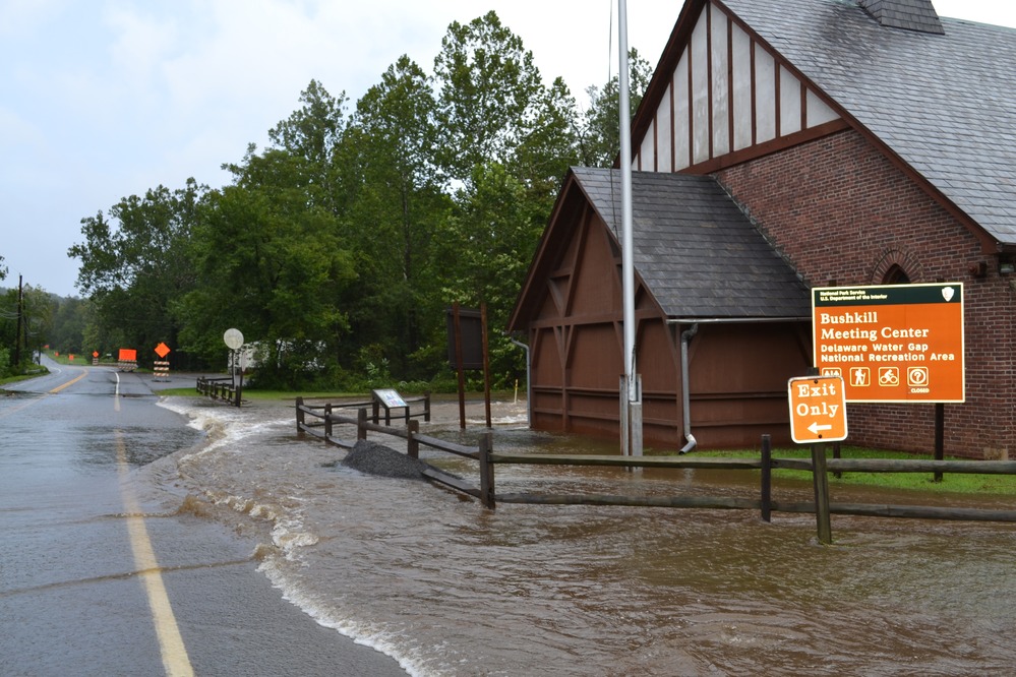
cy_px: 338
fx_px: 931
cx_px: 508
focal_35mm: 33
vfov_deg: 40.0
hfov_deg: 57.2
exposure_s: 1/200
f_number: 7.1
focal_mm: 22
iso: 100
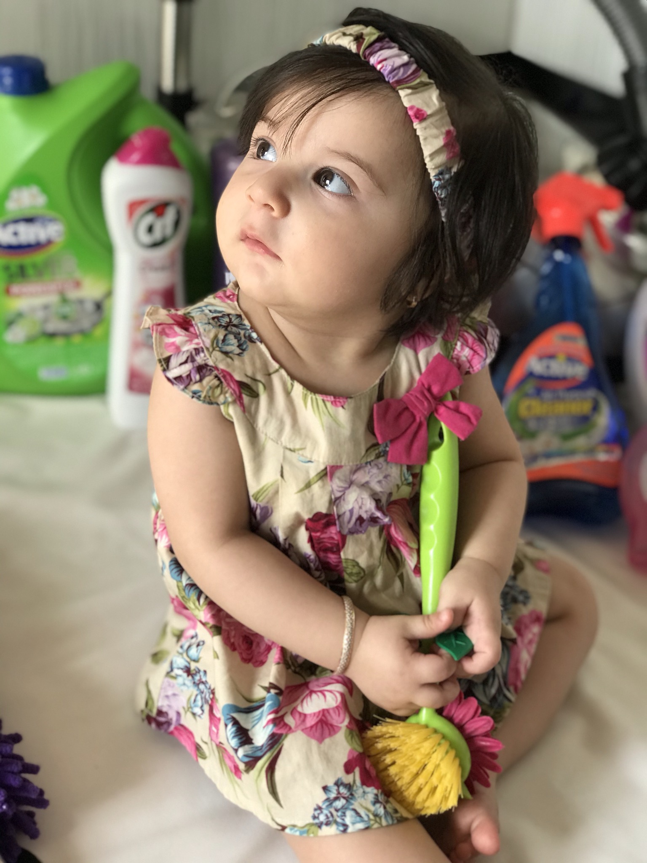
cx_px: 324
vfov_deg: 33.8
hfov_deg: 25.7
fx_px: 1420
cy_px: 432
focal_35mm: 57
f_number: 2.8
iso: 40
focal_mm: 6.6
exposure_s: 1/50
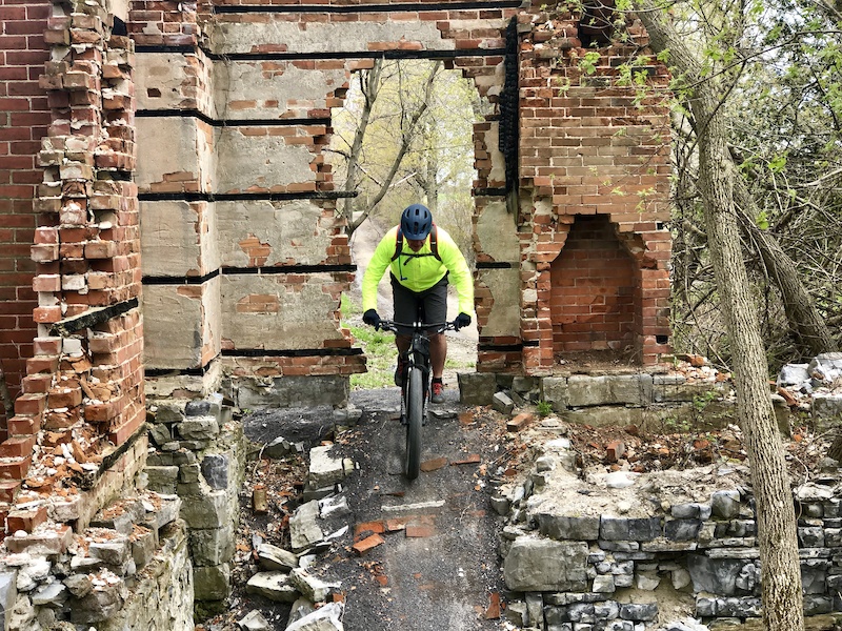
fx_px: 1386
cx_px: 421
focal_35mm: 57
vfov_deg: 25.7
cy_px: 316
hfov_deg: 33.8
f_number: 2.8
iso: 25
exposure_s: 1/121
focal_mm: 6.6
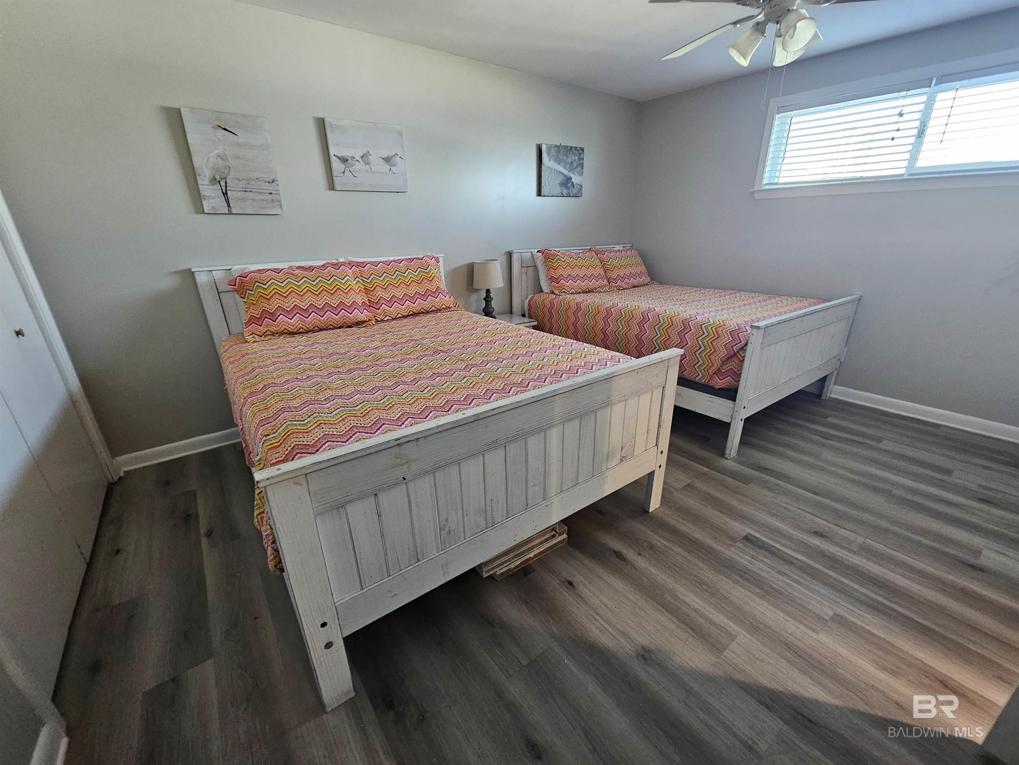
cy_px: 382
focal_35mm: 13
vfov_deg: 89.9
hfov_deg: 106.2
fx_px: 383
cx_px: 510
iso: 400
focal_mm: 2.2
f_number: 2.2
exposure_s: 1/30
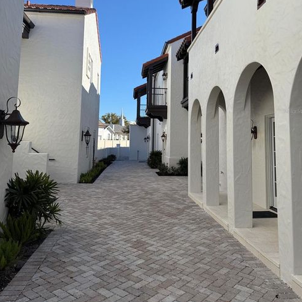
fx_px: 286
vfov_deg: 54.9
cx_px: 153
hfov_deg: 55.6
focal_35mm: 29
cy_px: 111
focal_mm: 6.76
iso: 100
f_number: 1.78
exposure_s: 1/3953
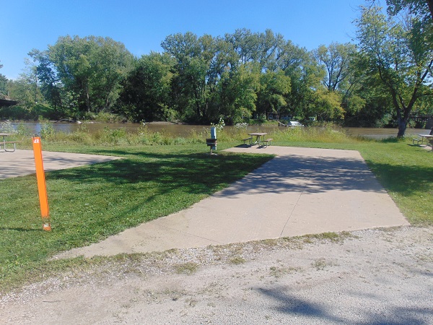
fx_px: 313
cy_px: 162
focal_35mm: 25
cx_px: 216
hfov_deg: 69.4
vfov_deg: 54.9
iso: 80
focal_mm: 4.5
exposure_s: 1/200
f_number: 7.7
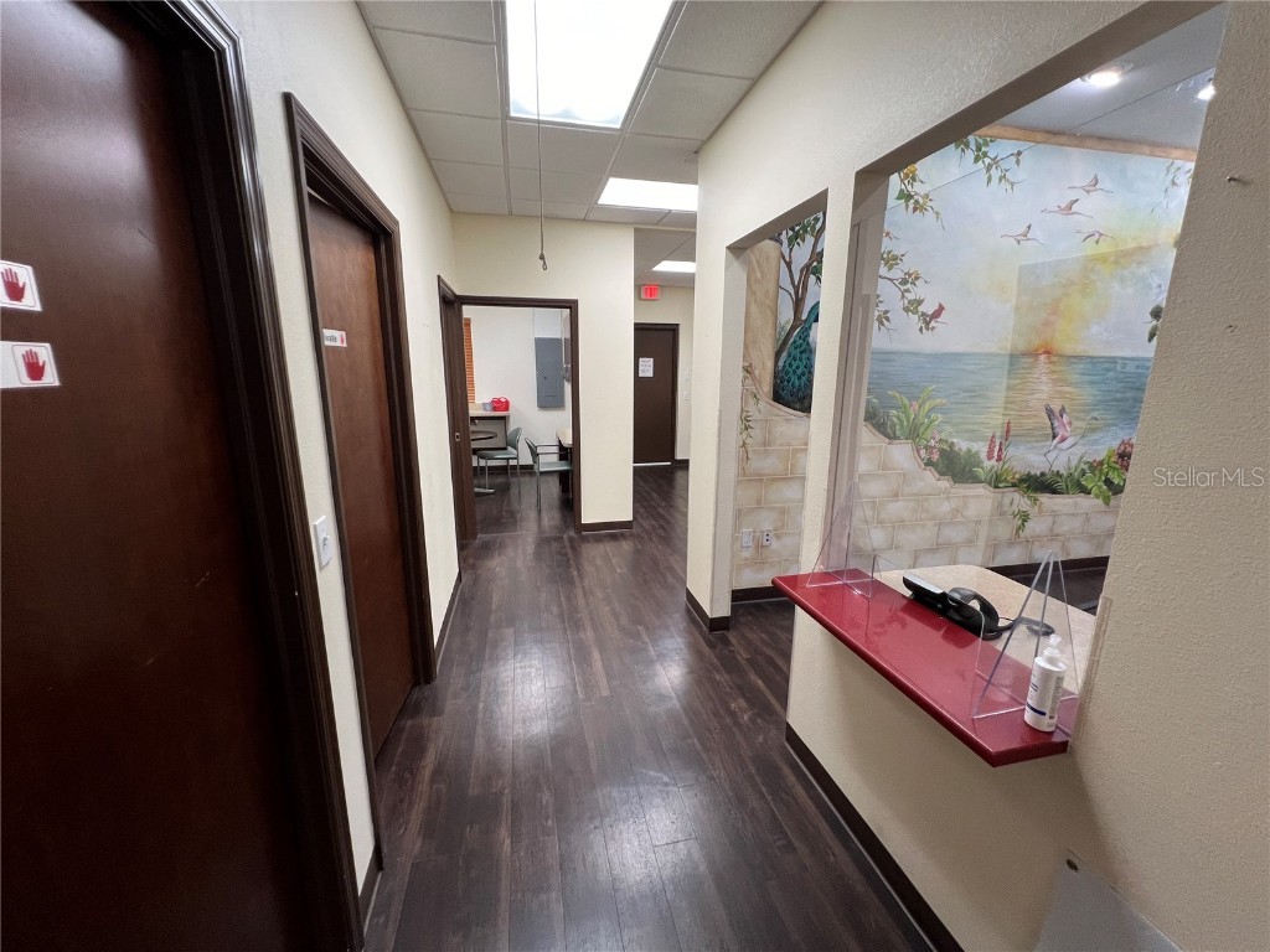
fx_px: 477
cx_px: 635
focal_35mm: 13
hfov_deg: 106.2
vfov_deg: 89.9
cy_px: 476
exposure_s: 1/60
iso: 160
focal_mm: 1.57
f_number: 1.8
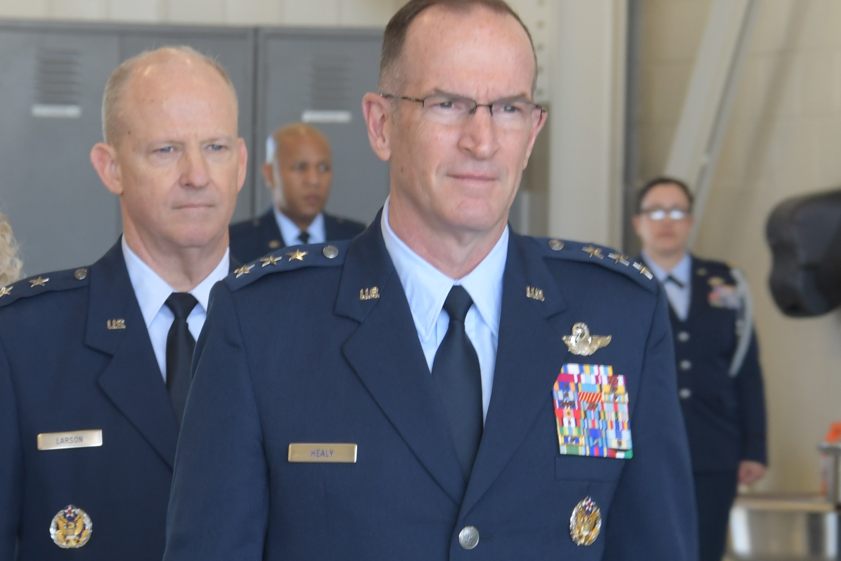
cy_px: 381
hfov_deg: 6.1
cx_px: 270
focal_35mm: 336
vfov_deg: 4.1
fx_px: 7849
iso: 800
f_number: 8
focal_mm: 112
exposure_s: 1/60
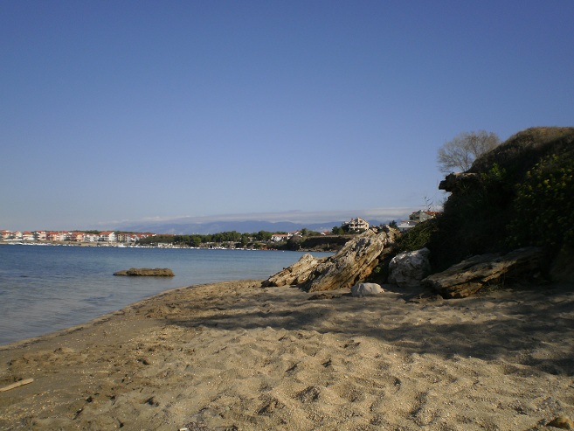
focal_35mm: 36
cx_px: 287
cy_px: 216
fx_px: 597
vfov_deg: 39.7
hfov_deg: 51.3
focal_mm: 6.3
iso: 100
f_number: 4.6
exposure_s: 1/1250
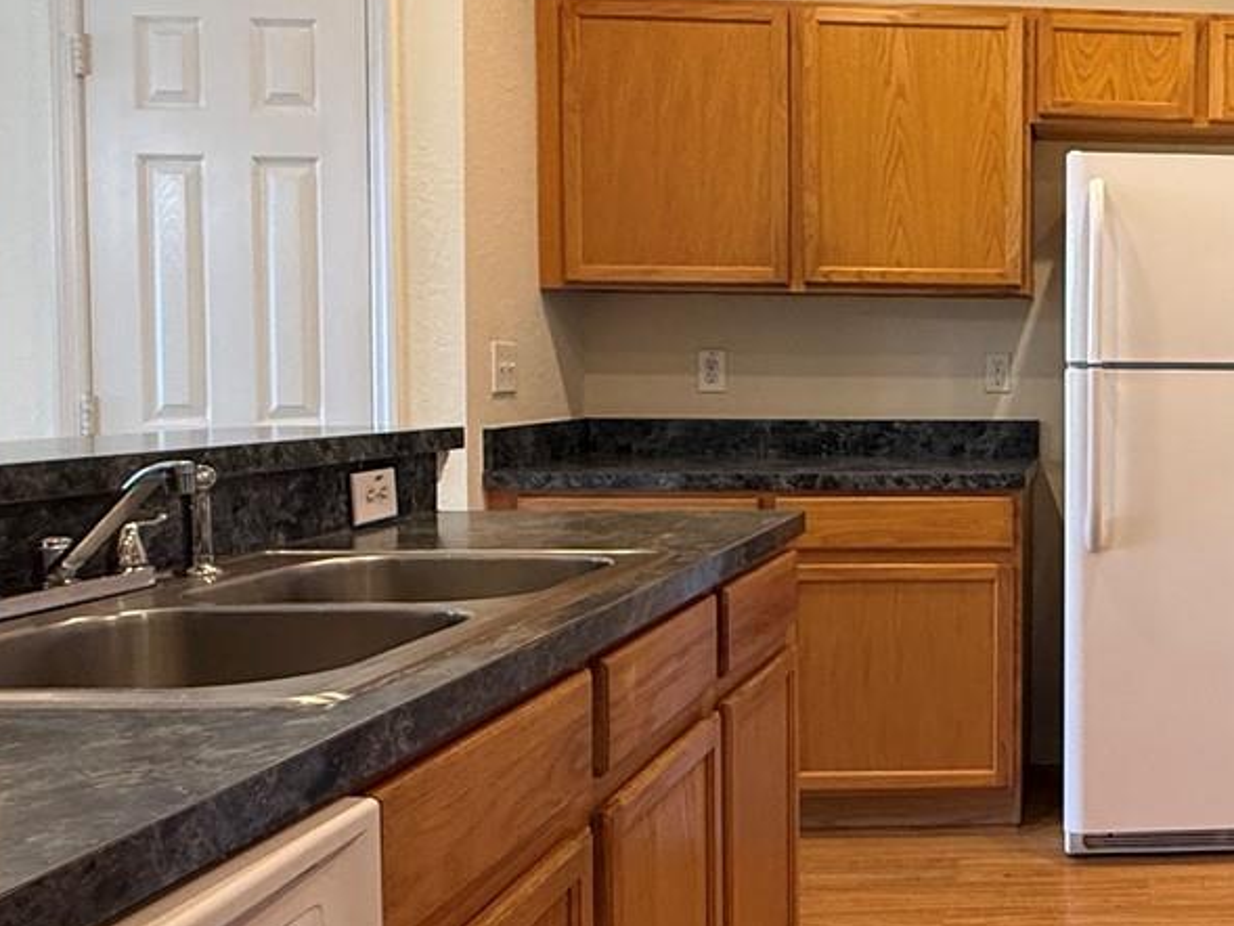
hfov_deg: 42.6
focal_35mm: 38
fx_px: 1355
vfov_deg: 37.7
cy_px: 419
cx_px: 1221
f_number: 2.2
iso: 250
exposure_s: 1/60
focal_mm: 2.22
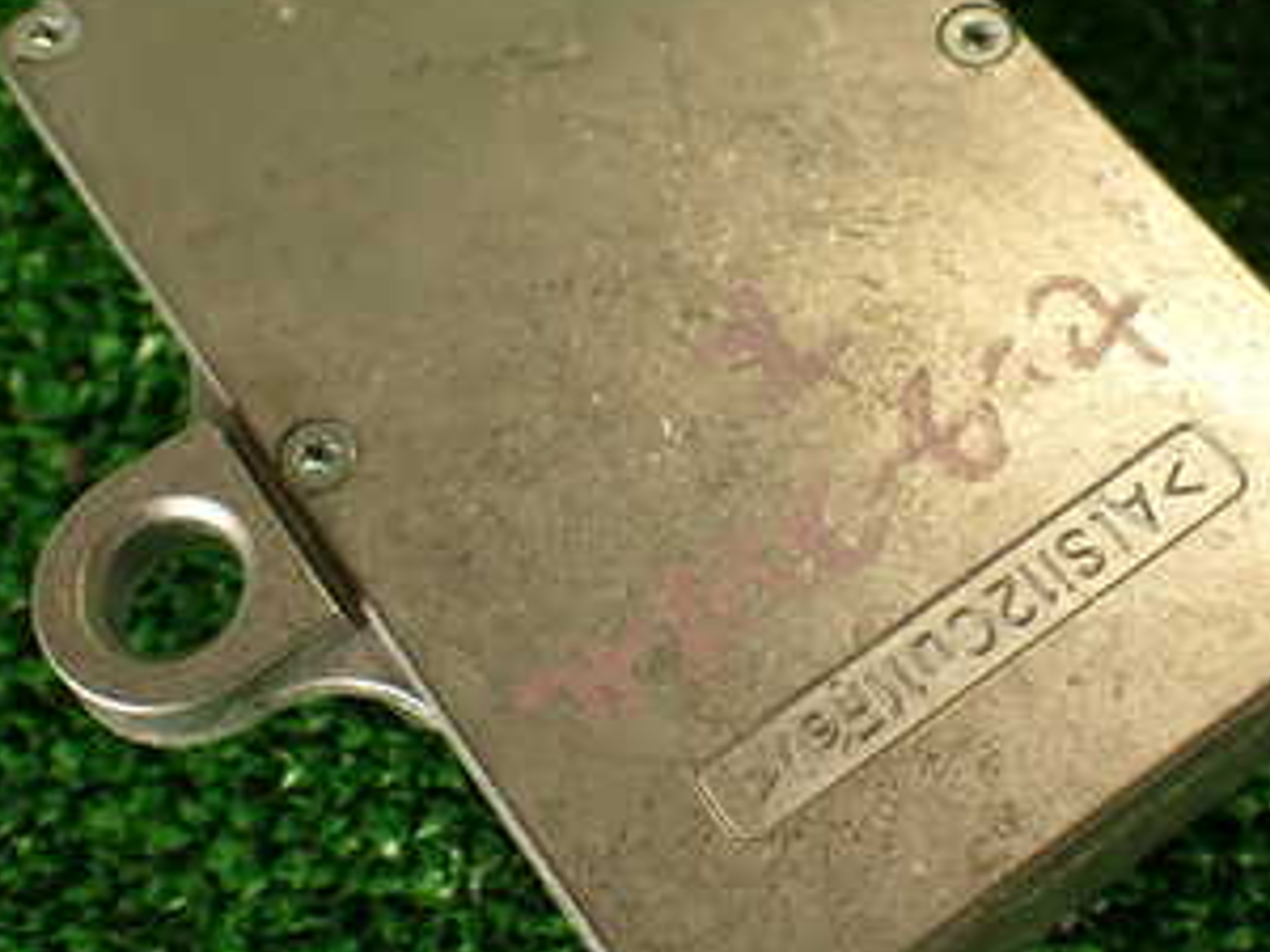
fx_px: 2201
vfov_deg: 24.4
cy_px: 385
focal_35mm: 60
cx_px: 745
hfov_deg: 32.1
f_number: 2.3
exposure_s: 1/60
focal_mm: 5.4
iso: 100
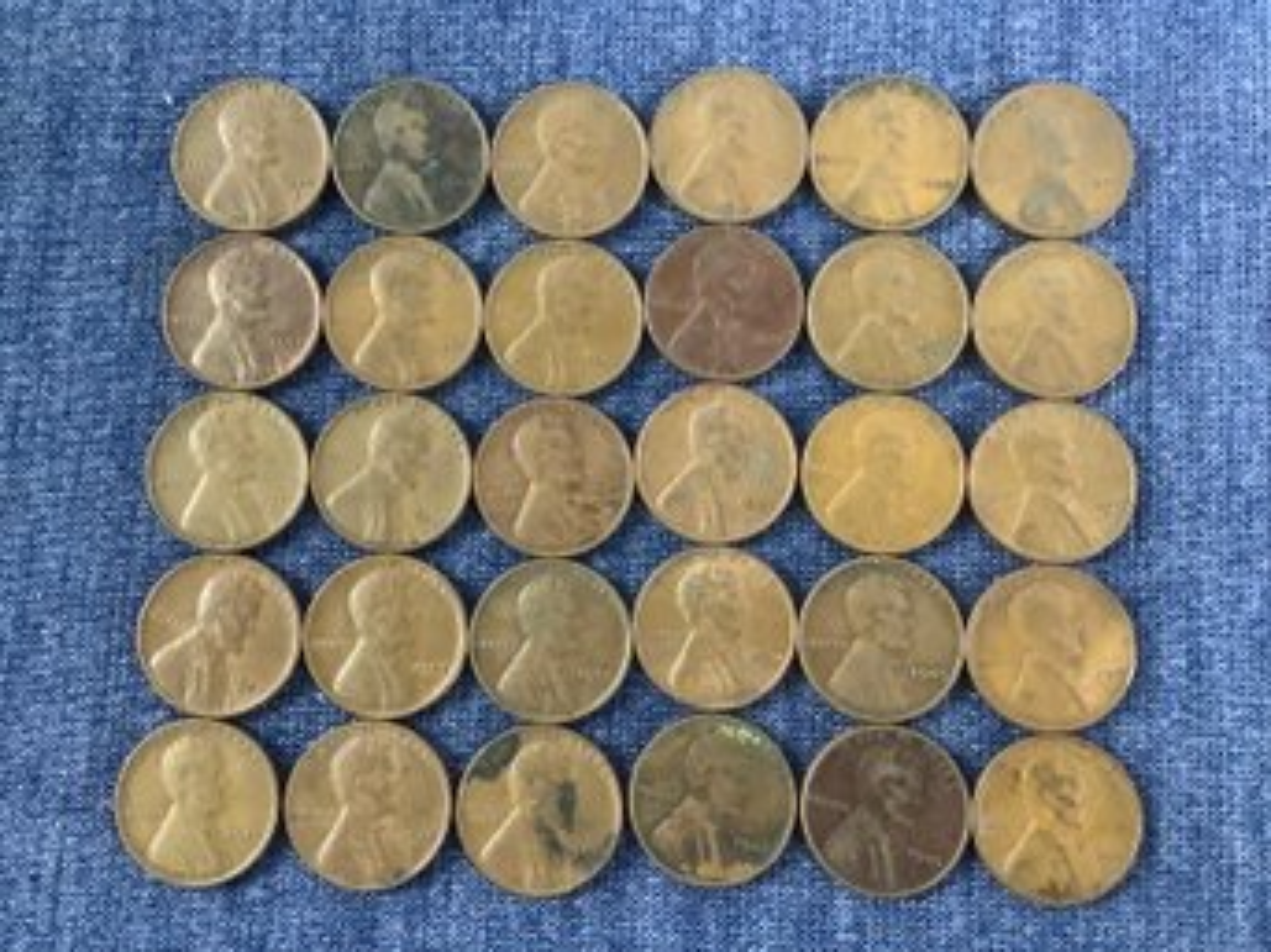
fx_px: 1138
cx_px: 636
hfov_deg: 58.4
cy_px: 476
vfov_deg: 45.4
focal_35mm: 31
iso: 320
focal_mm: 3.3
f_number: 2.4
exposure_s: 1/25
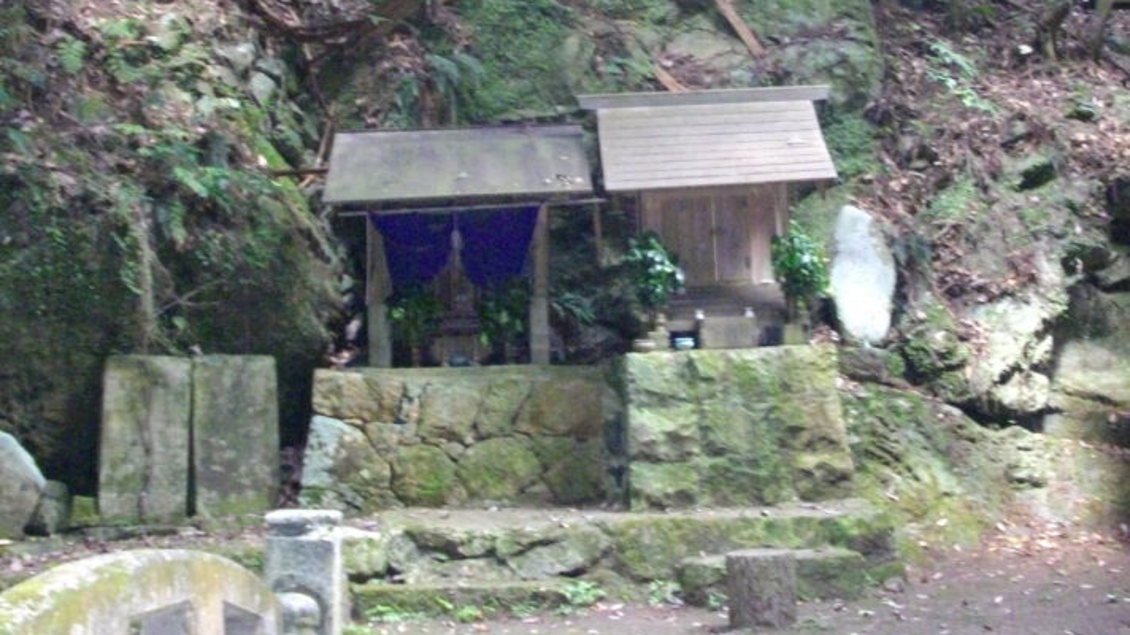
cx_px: 559
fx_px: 1737
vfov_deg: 20.7
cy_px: 224
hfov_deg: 36.0
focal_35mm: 58
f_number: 2.8
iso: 594
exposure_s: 1/50
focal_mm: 6.2
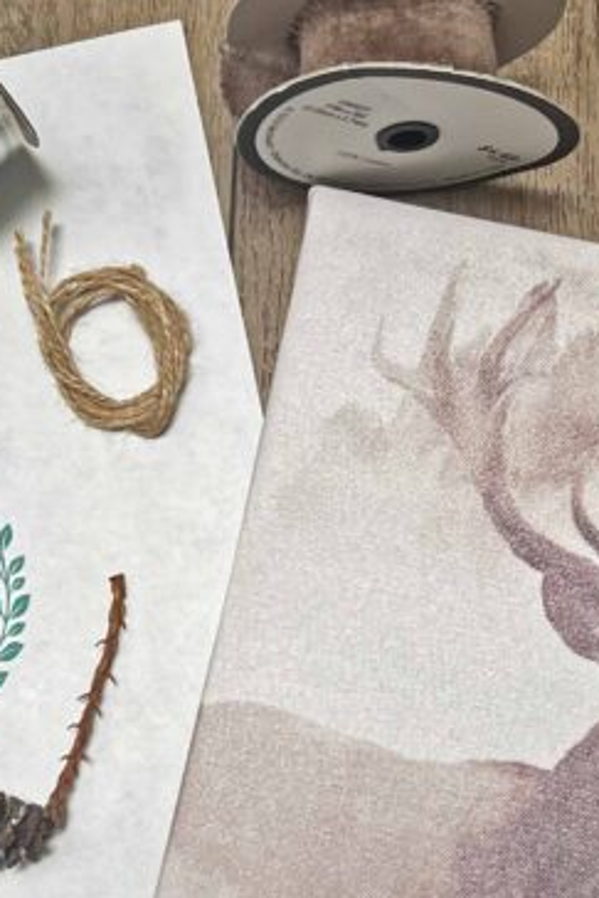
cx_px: 397
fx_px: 1895
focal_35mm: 76
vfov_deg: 26.5
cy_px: 590
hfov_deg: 17.9
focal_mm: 5.7
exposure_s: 1/121
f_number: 1.5
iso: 64
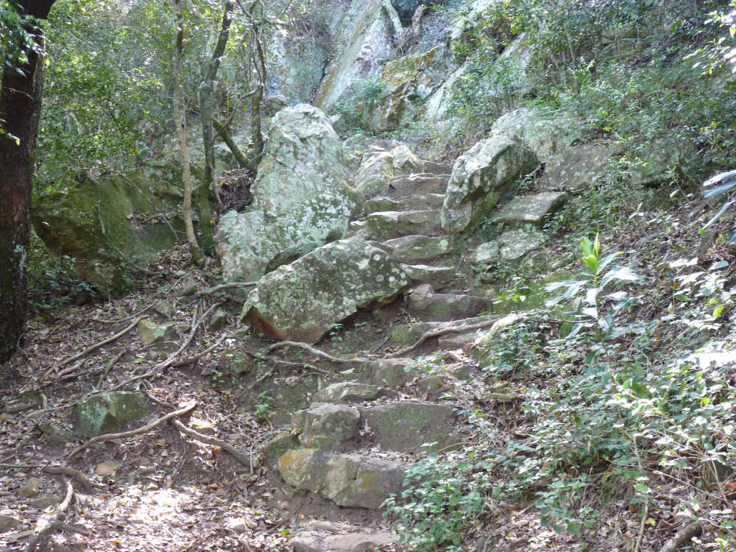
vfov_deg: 31.5
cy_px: 276
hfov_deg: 41.2
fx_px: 978
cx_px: 368
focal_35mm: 46
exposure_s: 1/30
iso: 320
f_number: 3.2
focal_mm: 8.2
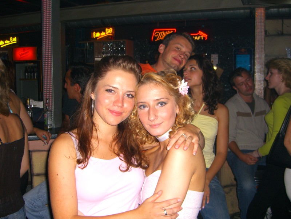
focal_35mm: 38
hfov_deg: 49.0
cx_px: 146
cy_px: 110
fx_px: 319
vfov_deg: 37.7
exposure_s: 1/60
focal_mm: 7.9
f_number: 2.8
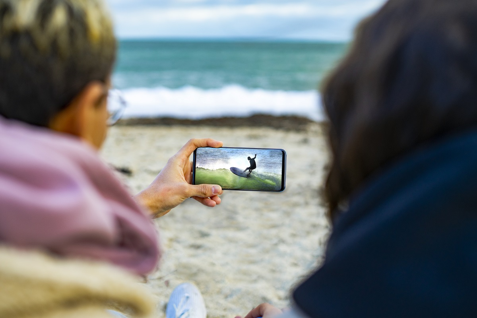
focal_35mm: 50
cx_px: 238
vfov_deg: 27.0
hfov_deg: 39.6
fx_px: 662
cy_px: 159
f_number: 2.8
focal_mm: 50
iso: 320
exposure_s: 1/1000
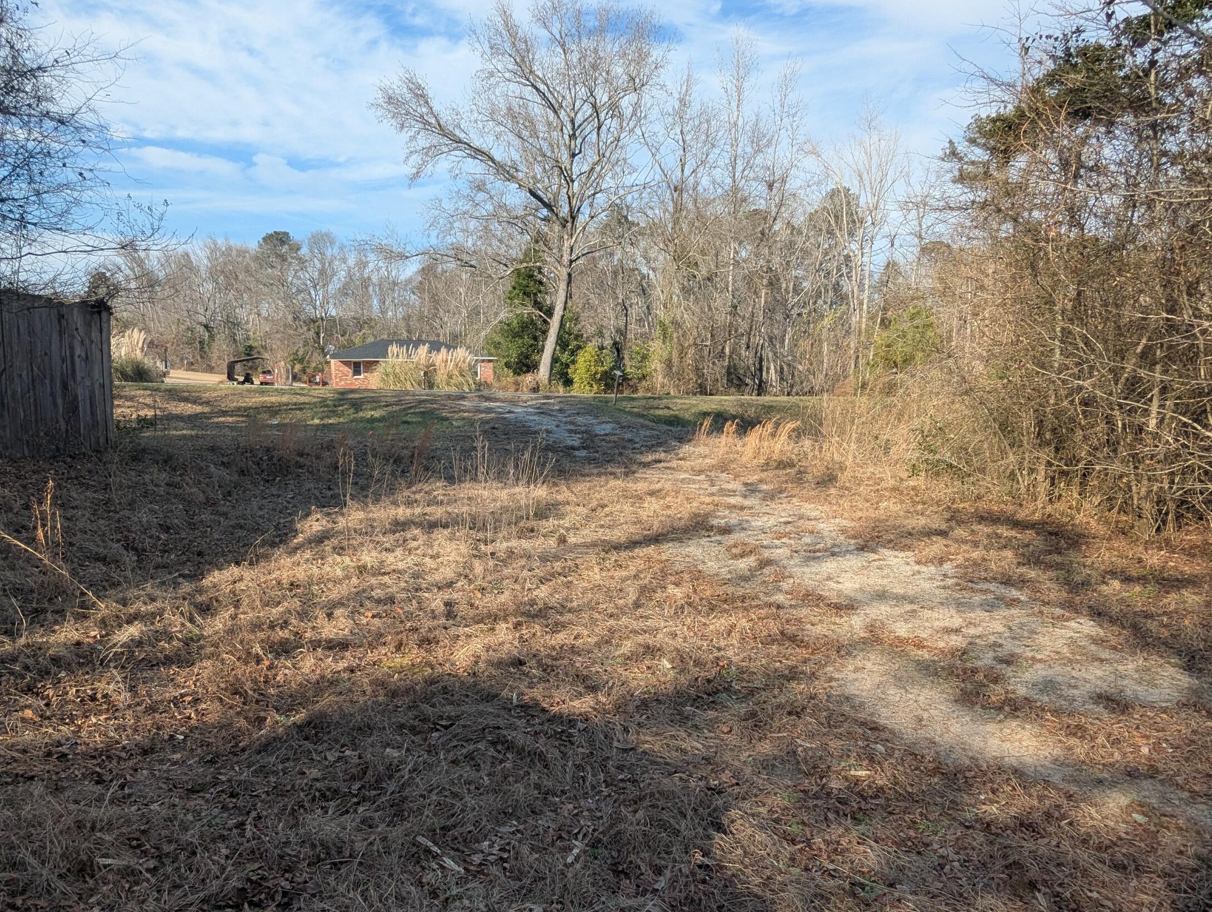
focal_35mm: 22
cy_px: 499
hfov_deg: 76.0
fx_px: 771
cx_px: 527
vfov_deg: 61.1
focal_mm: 2.35
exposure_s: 1/968
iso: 51
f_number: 2.2
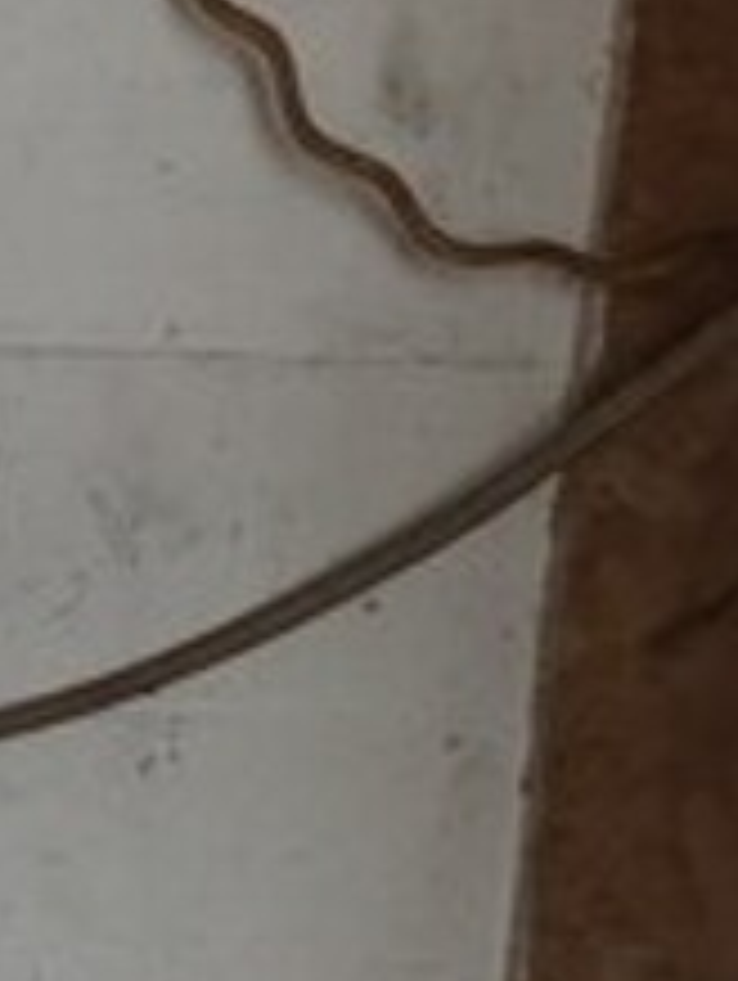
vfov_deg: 18.2
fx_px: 2752
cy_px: 1433
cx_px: -616
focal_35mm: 97
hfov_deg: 13.6
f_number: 2.4
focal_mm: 4.3
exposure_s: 1/60
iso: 200
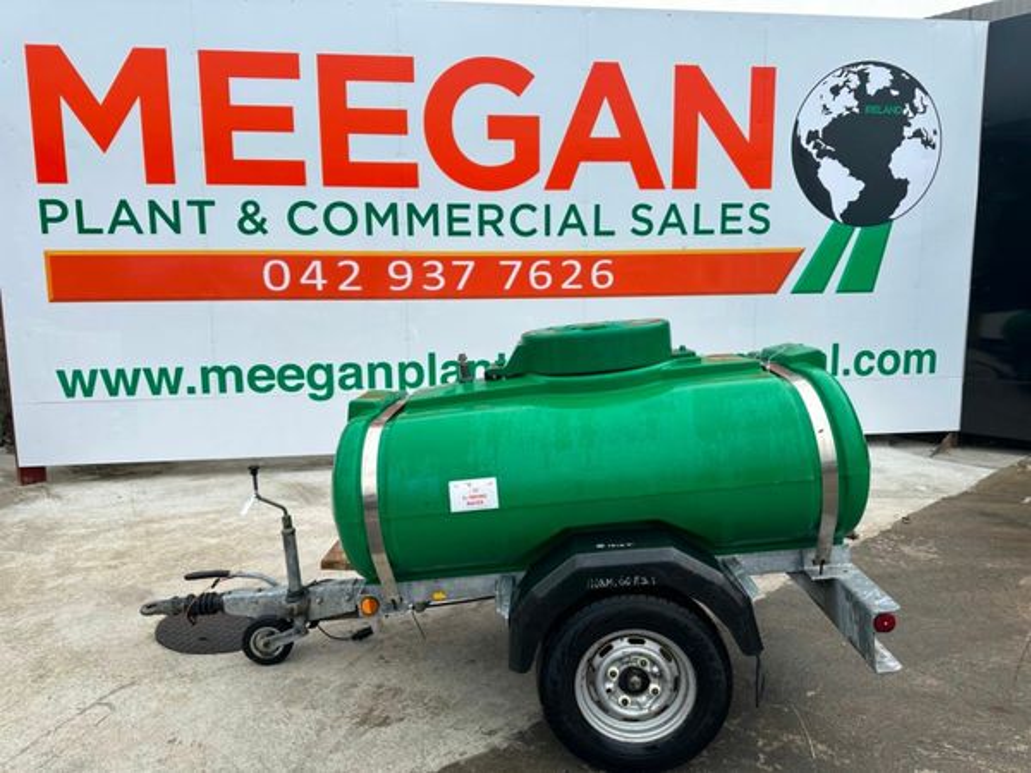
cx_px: 516
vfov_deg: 56.8
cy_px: 386
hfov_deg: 71.6
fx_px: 715
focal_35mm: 24
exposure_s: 1/594
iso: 80
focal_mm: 6.86
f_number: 1.78
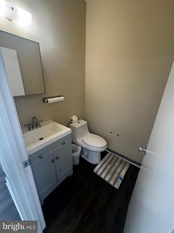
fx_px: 94
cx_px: 87
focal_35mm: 14
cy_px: 116
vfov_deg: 102.1
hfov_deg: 85.7
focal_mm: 2.22
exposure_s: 1/120
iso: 250
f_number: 2.2
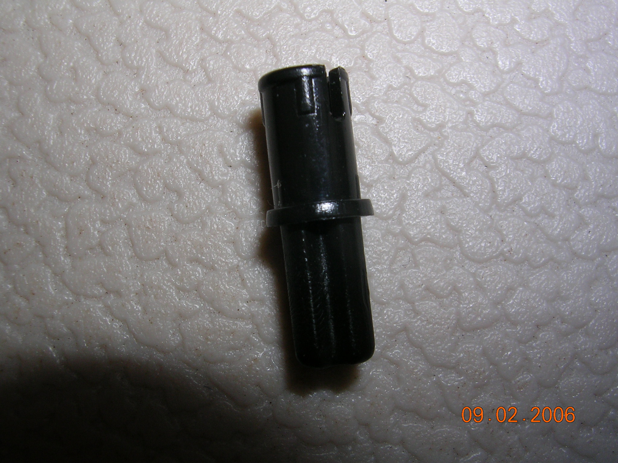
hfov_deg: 49.0
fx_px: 678
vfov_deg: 37.7
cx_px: 309
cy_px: 232
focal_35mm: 38
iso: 50
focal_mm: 5.8
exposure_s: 1/60.1
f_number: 5.6
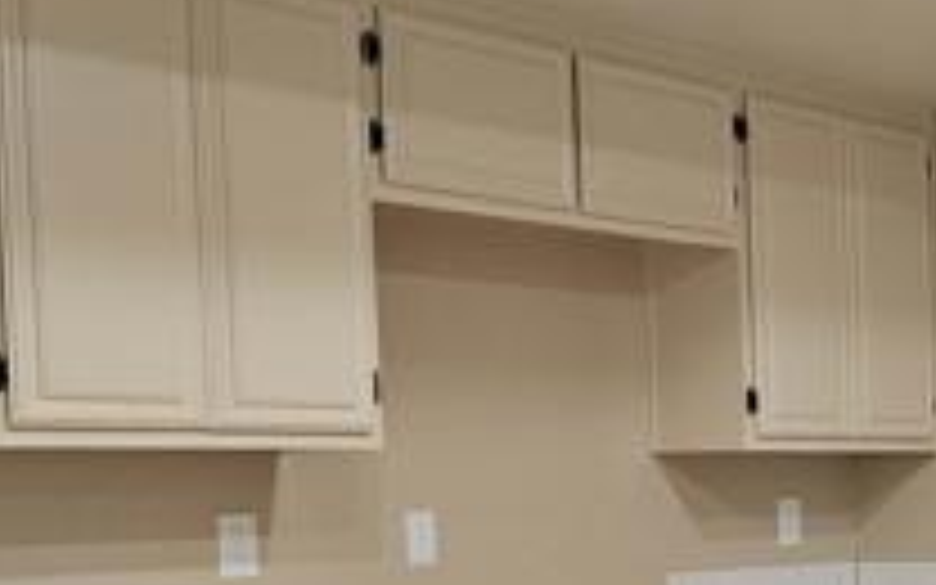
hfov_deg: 24.2
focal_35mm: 75
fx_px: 1913
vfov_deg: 17.0
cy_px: 576
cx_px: 1206
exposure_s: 1/60
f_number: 1.7
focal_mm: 6.3
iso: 125
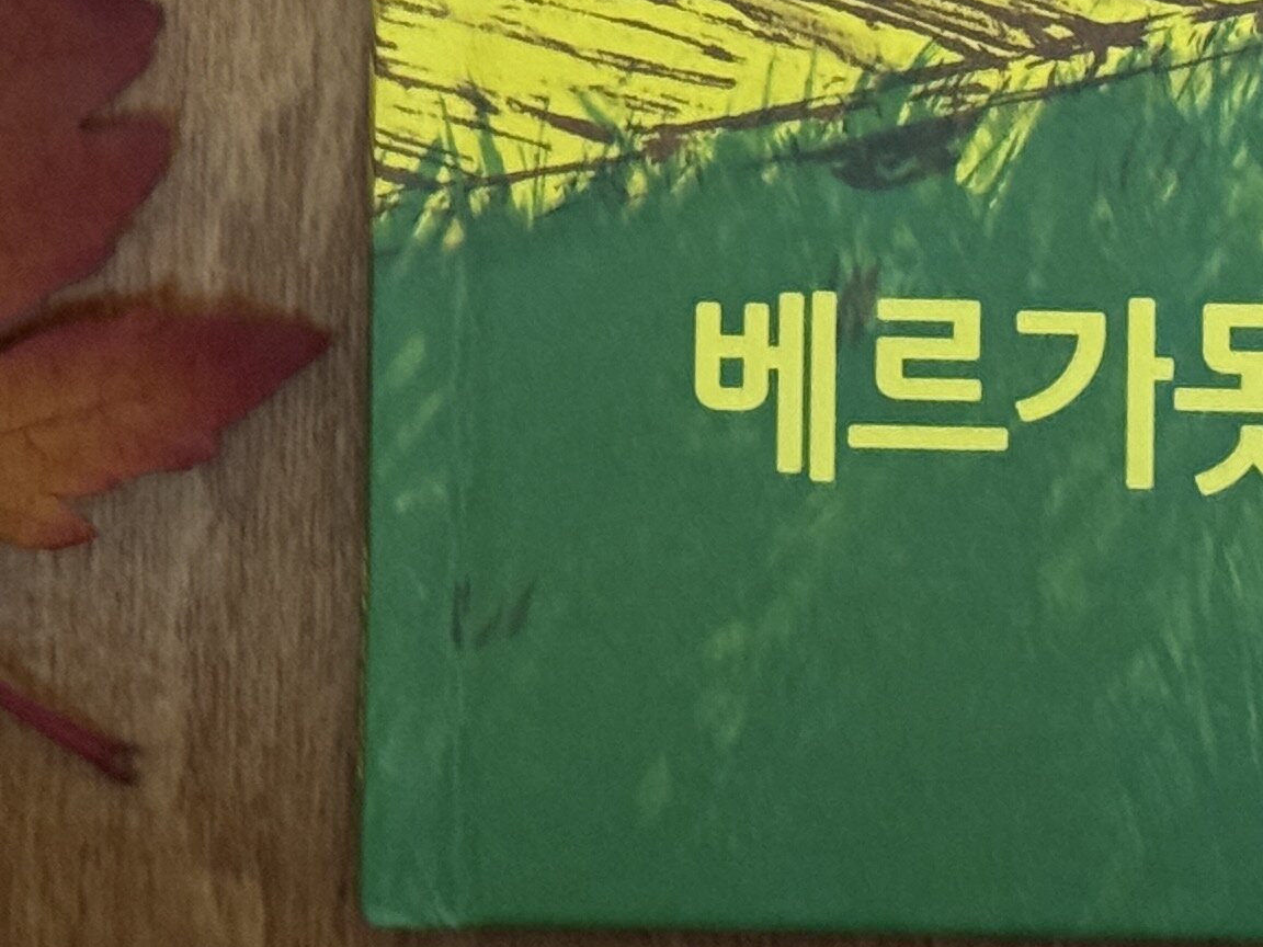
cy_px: -595
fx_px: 6130
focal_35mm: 168
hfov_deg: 11.8
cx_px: 649
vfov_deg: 8.6
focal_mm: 6.76
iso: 500
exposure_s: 1/36
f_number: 1.78
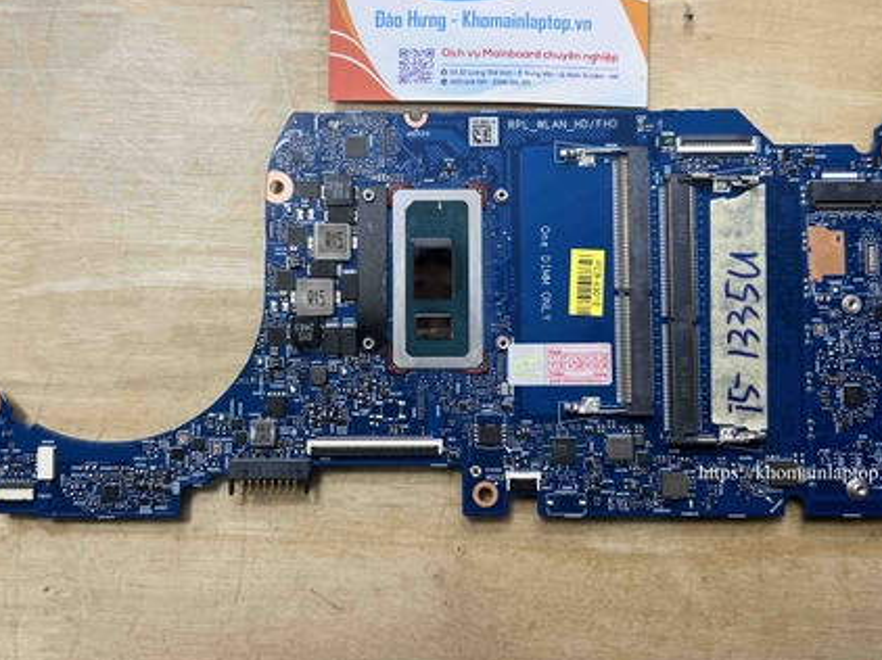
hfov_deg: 50.1
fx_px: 942
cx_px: 405
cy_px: 292
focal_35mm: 37
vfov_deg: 38.6
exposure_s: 1/100
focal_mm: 5.7
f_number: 1.5
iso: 100
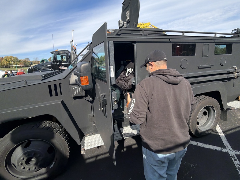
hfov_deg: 94.4
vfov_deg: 77.7
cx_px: 126
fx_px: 111
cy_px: 78
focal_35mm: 16
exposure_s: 1/2410
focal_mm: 2.22
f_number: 2.2
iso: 80
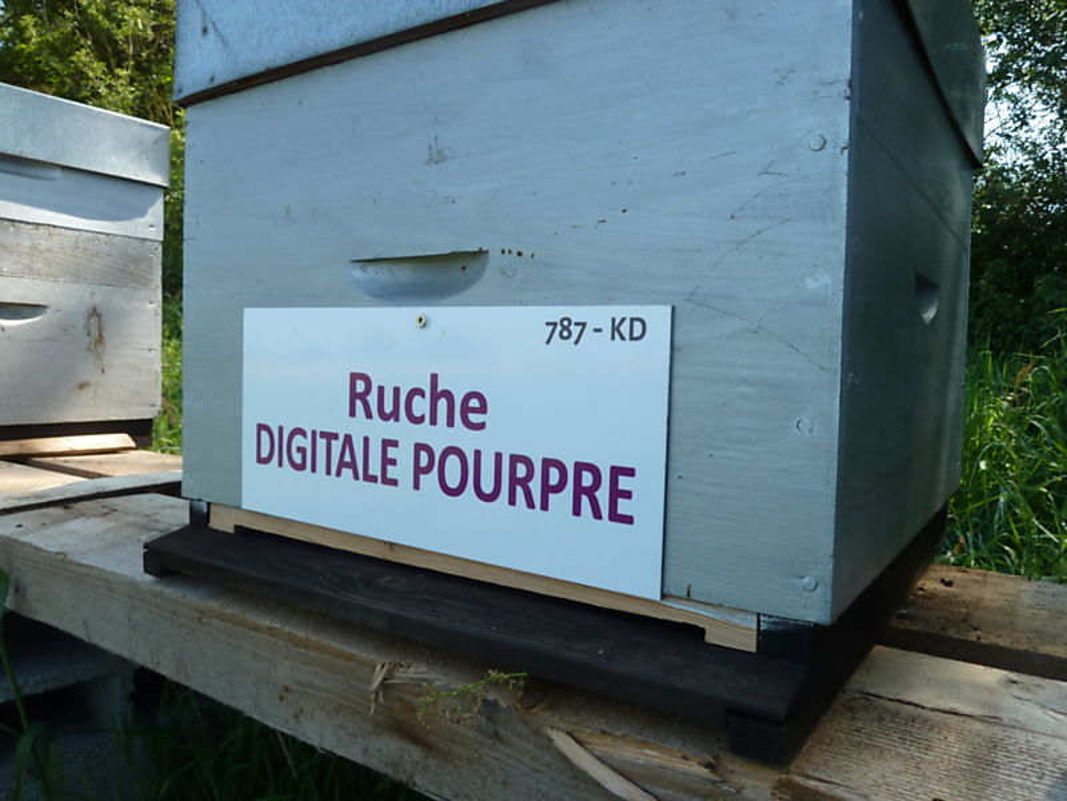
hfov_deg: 69.4
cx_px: 534
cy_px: 400
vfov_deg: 54.9
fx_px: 771
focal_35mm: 25
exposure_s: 1/160
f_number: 4
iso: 80
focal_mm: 4.1
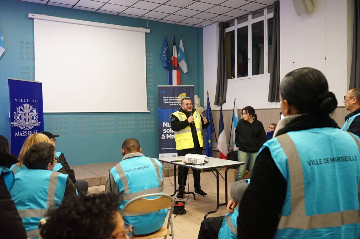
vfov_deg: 39.9
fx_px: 330
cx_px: 180
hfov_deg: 57.3
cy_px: 120
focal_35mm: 33
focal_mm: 33
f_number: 5.6
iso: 8000
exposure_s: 1/160
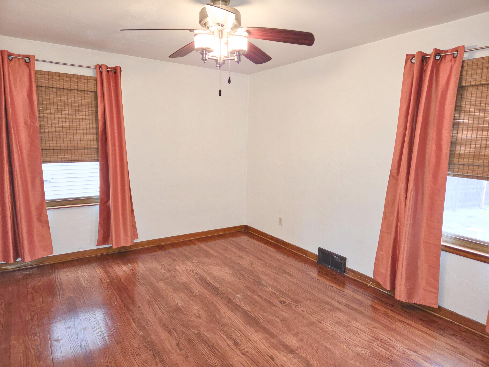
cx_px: 244
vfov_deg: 58.9
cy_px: 184
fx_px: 325
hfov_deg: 73.9
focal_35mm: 23
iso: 100
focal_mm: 5.4
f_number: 1.8
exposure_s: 1/30
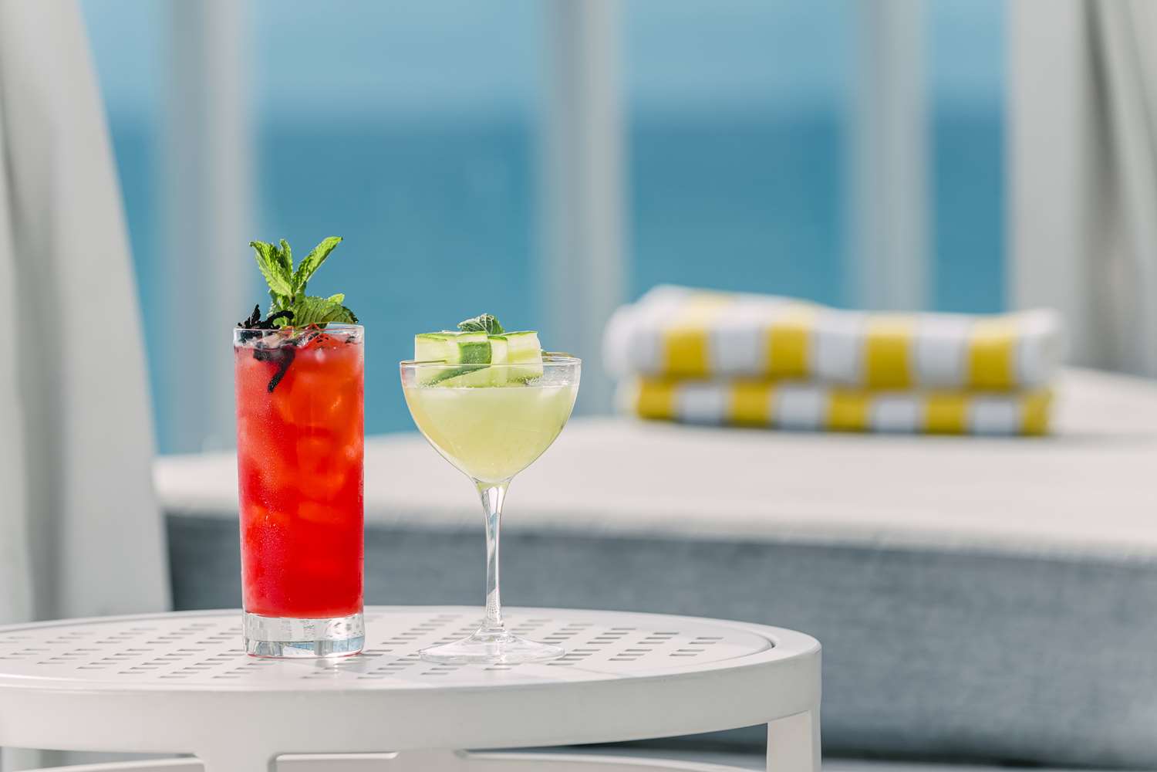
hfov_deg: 11.0
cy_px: 386
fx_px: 6010
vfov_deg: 7.3
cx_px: 578
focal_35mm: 187
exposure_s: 1/500
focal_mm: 187
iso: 100
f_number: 5.6
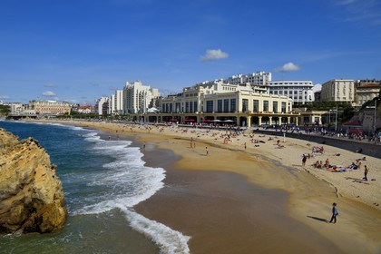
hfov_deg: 73.7
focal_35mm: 24
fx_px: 254
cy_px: 127
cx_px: 190
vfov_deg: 53.1
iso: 200
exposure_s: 1/250
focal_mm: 24
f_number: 16
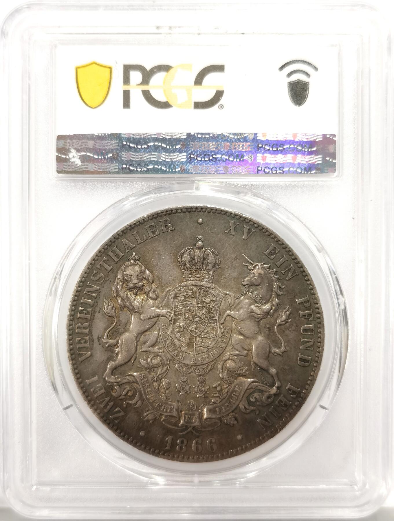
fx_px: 815
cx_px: 197
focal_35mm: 54
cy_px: 260
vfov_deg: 35.4
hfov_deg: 27.2
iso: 200
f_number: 16
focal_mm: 5.56
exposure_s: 1/100
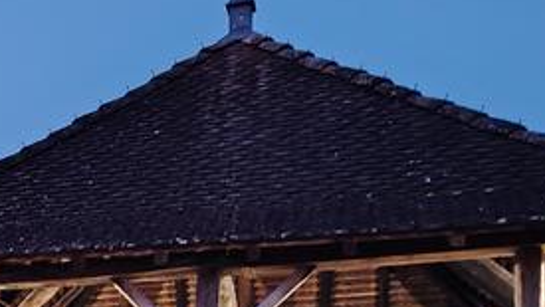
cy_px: 517
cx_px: -188
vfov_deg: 12.3
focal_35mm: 92
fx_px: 1330
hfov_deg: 20.8
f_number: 1.75
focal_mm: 5.25
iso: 5838
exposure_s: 1/16.7
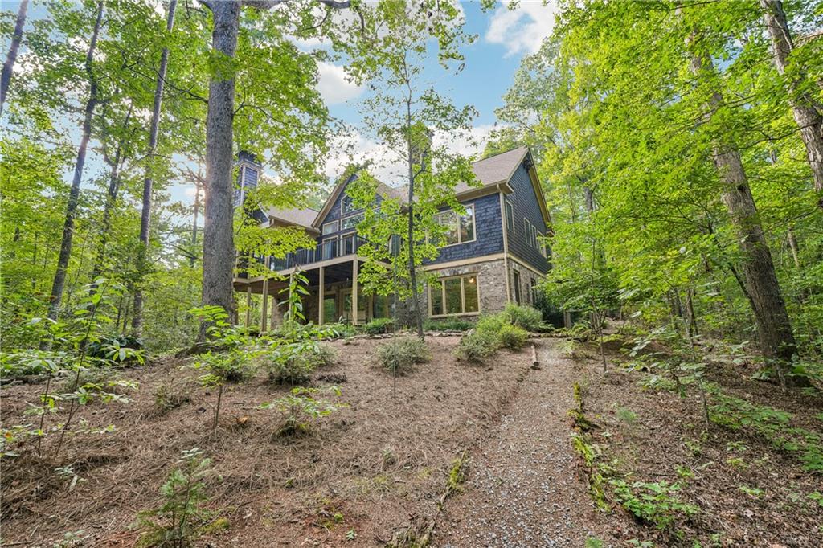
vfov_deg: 76.5
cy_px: 274
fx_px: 347
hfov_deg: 99.7
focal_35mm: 15
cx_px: 412
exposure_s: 1/30
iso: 320
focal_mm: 15.2
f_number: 8
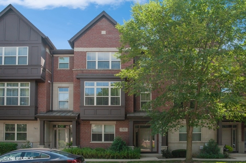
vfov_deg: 42.2
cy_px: 82
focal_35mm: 31
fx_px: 212
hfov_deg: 60.3
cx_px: 123
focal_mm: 31
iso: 200
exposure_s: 1/1000
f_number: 8
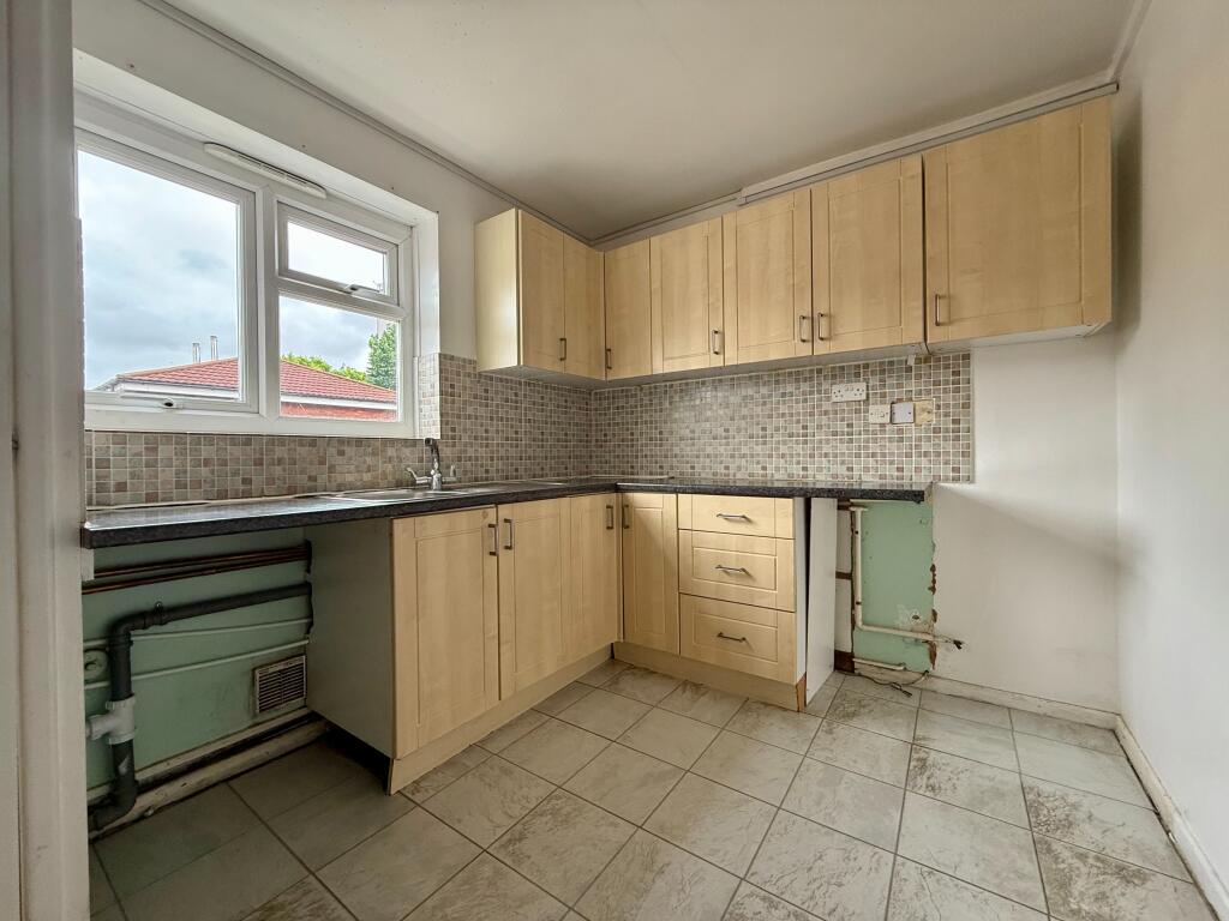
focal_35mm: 14
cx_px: 614
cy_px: 460
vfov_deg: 85.7
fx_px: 497
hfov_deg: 102.1
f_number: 2.2
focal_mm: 2.22
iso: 125
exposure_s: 1/99
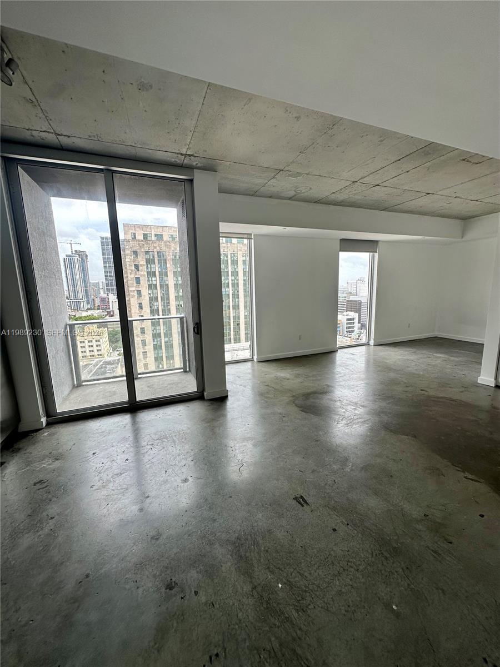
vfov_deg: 102.1
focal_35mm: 14
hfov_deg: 85.7
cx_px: 250
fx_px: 270
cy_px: 334
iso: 40
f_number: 2.2
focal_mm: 2.22
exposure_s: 1/156
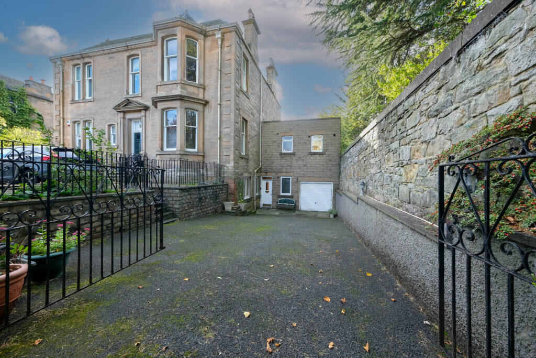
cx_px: 268
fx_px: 179
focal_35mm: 12
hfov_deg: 112.6
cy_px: 179
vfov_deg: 90.0
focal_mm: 8
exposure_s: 1/45
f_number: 5.6
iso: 200
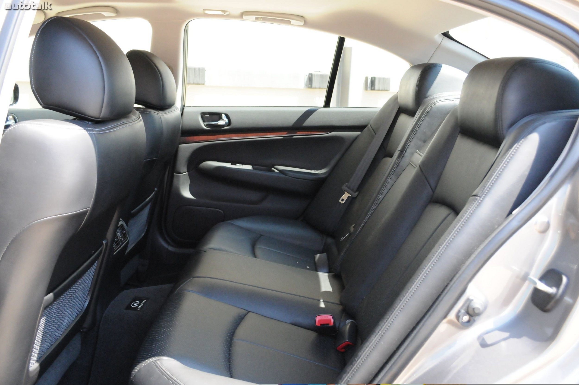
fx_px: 530
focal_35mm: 33
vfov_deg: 39.9
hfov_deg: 57.3
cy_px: 192
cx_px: 290
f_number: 5.6
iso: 2000
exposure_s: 1/640
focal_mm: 22
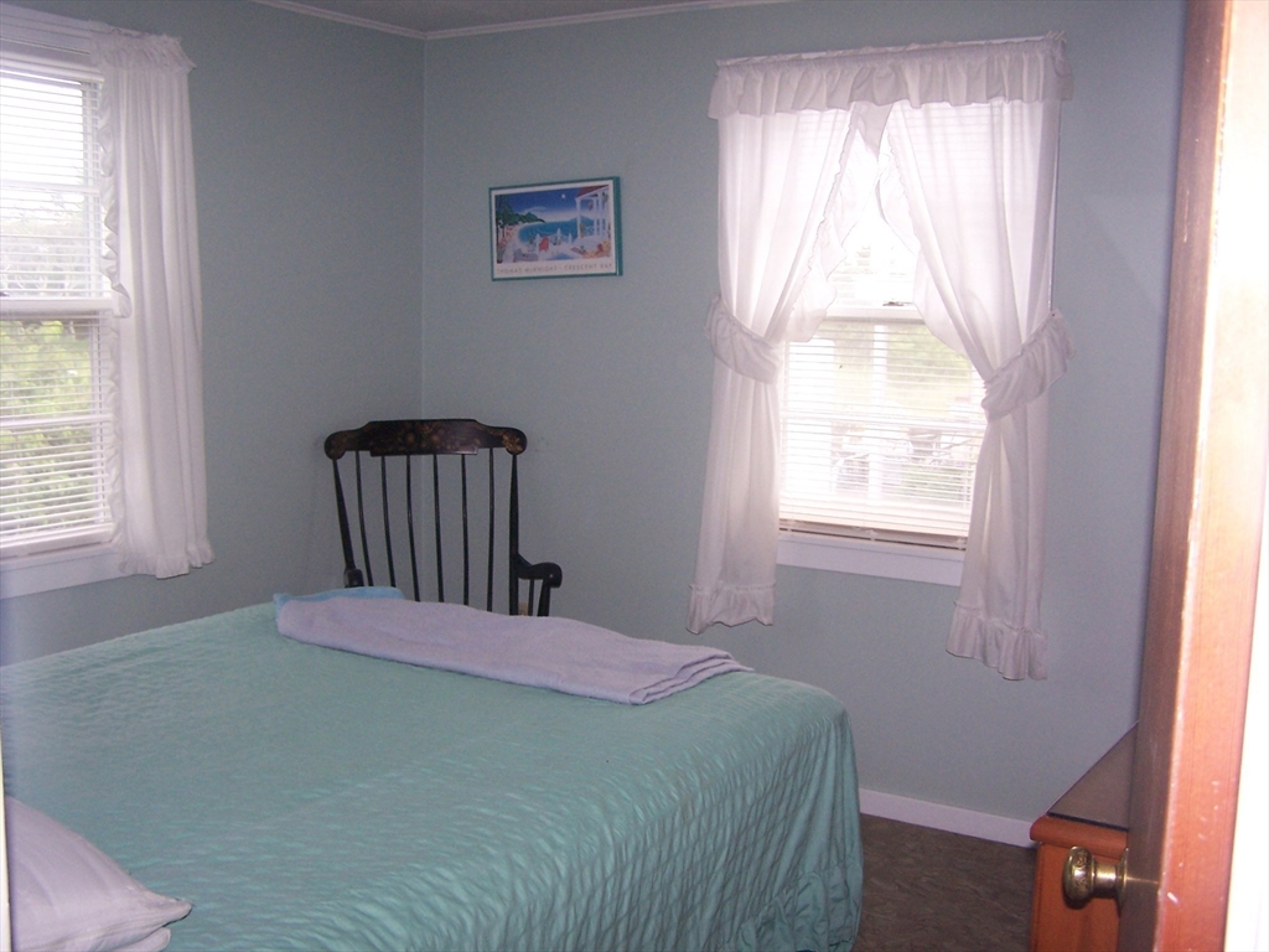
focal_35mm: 38
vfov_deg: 37.7
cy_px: 476
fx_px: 1393
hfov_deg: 49.0
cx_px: 634
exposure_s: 1/60
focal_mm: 6.3
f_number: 2.8
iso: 140
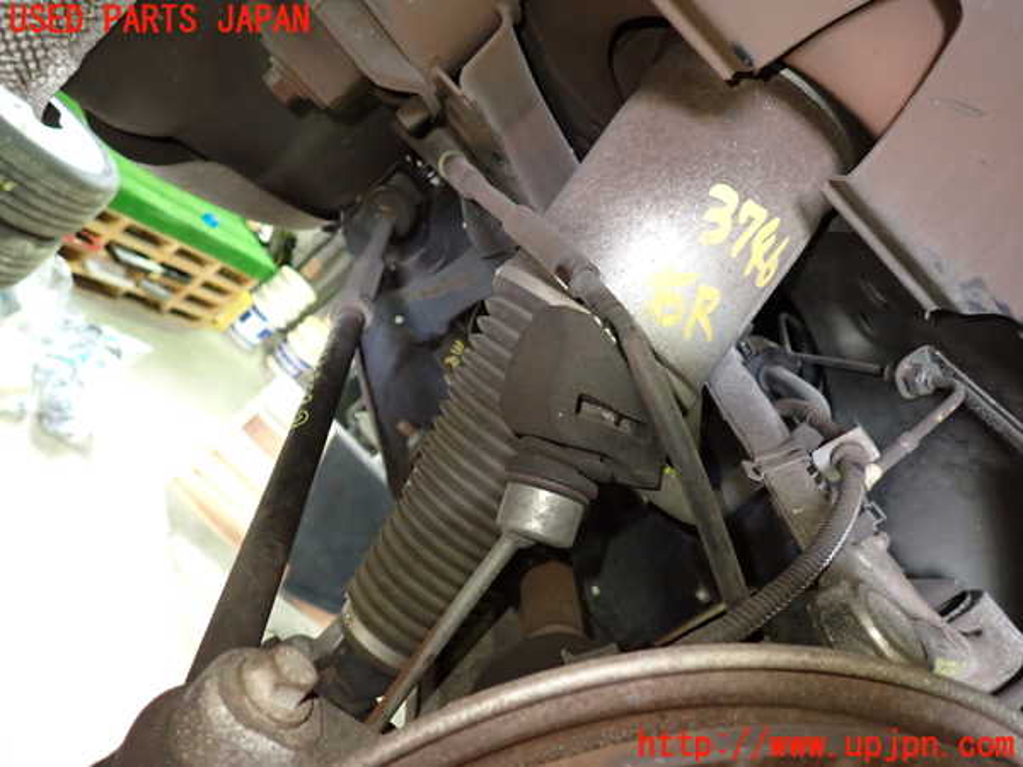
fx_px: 739
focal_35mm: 25
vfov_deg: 54.9
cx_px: 512
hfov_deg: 69.4
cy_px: 384
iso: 640
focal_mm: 4.5
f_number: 2
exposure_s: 1/30
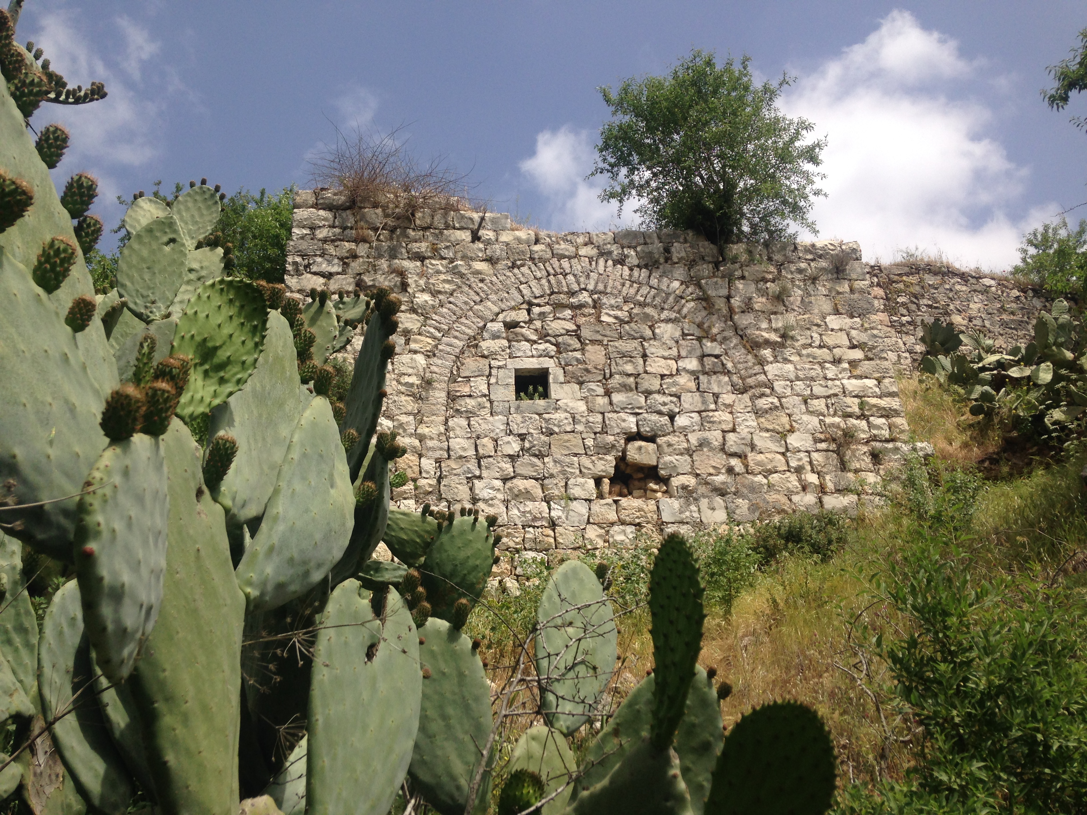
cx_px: 544
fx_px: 1036
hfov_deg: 55.4
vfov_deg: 42.9
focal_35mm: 33
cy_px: 408
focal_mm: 4.12
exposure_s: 1/2358
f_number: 2.4
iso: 50
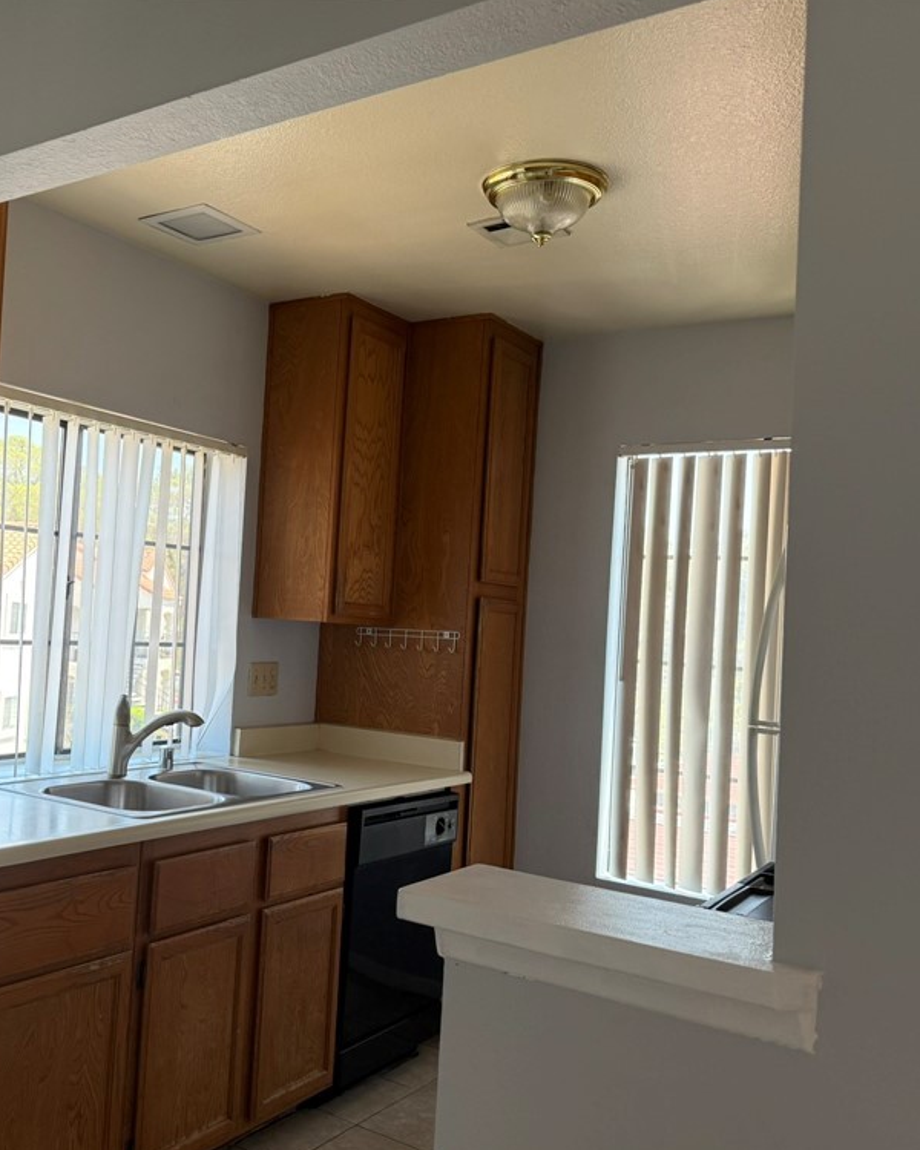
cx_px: 259
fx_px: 1089
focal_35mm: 32
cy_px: 581
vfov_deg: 55.7
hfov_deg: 44.6
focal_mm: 6.76
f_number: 1.78
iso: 160
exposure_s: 1/236
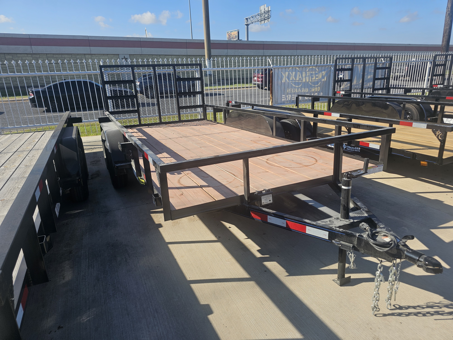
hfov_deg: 73.9
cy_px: 170
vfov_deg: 58.9
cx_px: 226
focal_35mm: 23
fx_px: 301
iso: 10
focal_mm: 6.3
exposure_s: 1/654
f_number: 1.7
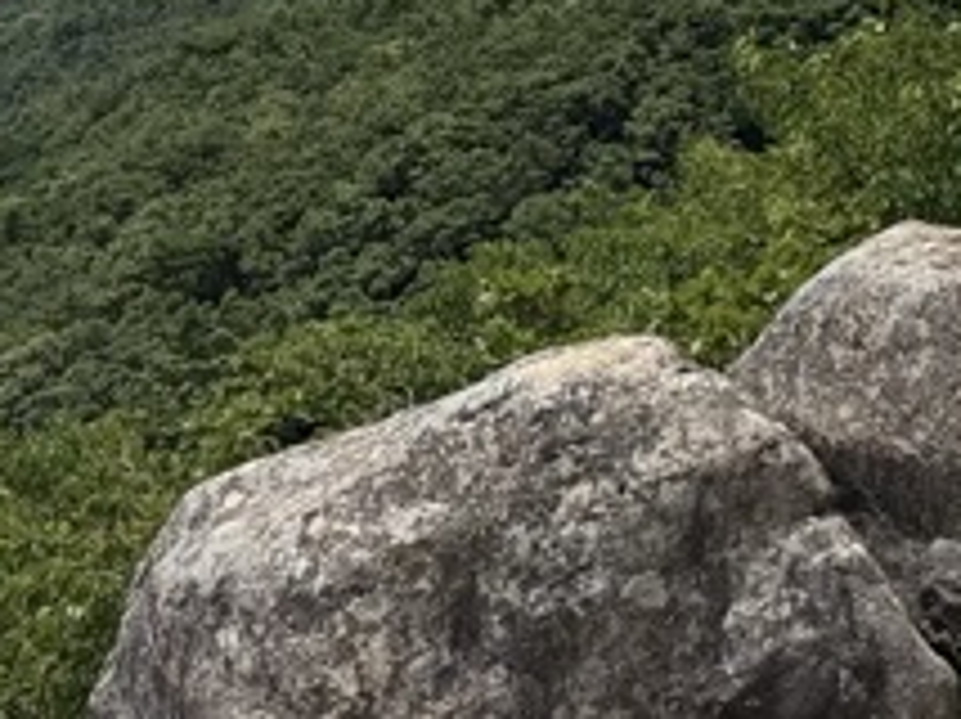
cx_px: 2052
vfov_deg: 11.7
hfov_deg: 13.9
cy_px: -629
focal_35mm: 115
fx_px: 3189
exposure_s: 1/10309
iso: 80
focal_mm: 6.76
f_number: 1.78
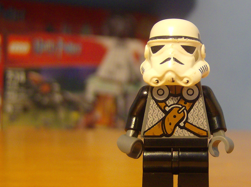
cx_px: 178
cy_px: 91
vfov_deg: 20.9
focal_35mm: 70
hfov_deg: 27.6
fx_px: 506
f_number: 2.8
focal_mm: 6
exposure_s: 1/4.87
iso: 200
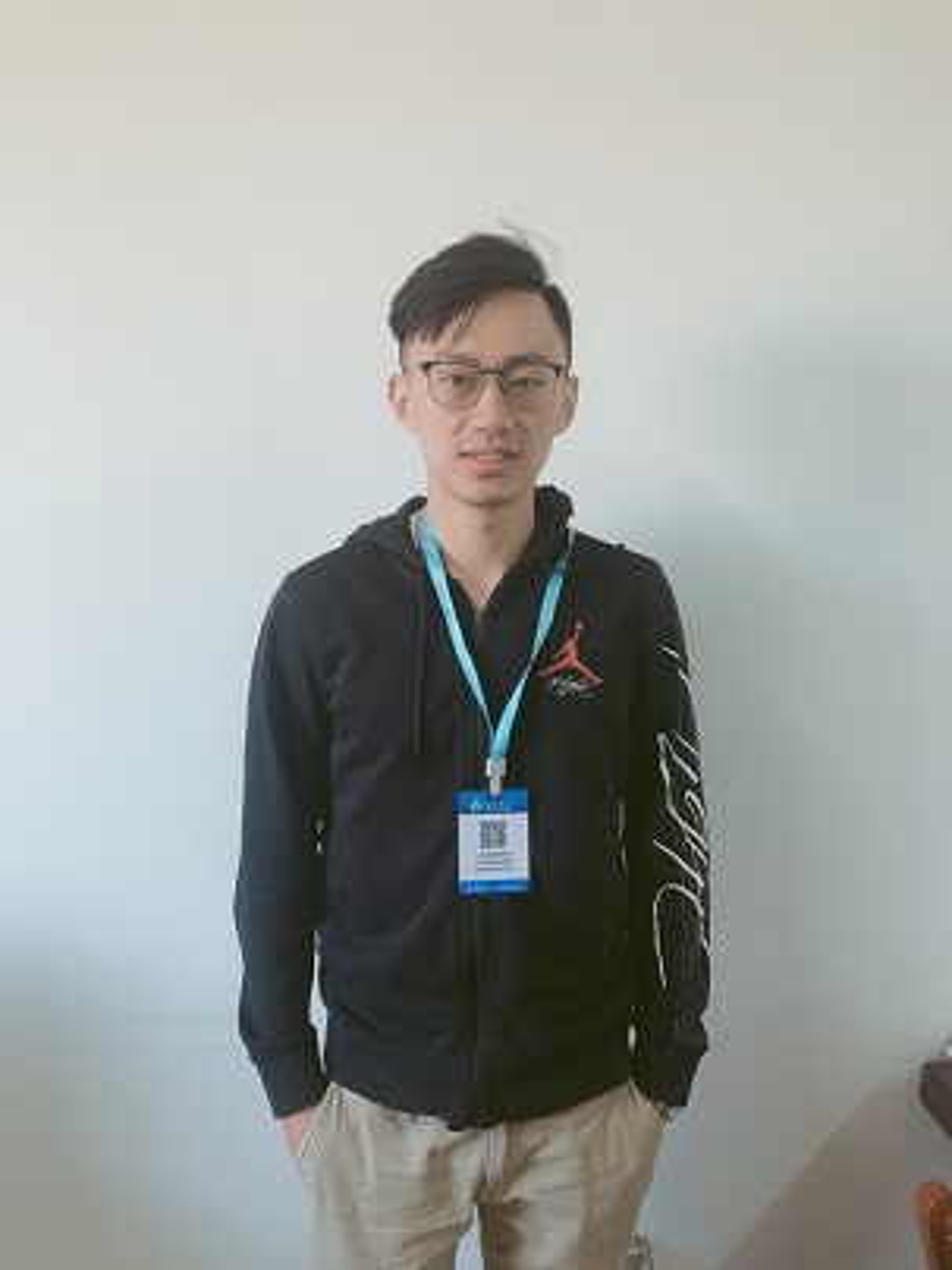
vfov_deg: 63.4
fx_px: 1027
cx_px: 476
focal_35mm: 28
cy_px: 635
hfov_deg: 49.7
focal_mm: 4
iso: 40
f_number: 1.8
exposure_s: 1/25
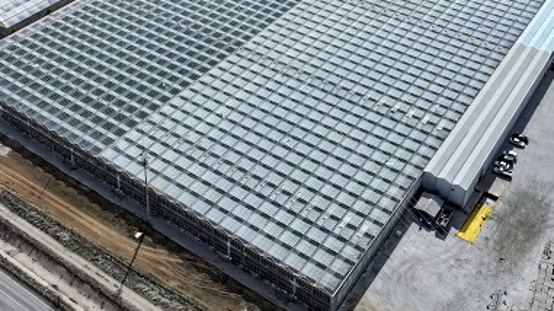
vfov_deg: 23.3
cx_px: 220
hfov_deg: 42.7
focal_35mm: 48
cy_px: -35
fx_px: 705
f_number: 2.8
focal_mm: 12.29
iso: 110
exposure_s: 1/2500
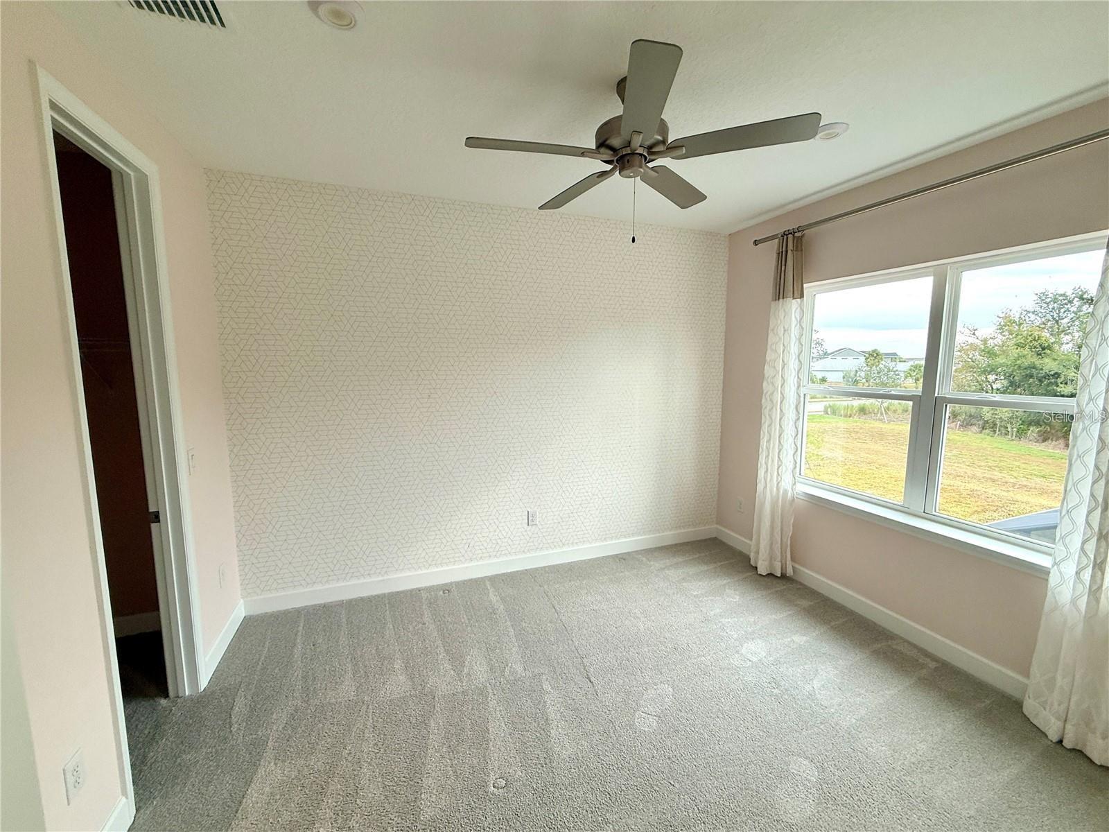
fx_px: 449
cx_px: 554
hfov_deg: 102.1
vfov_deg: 85.7
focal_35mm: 14
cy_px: 416
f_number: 2.2
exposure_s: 1/120
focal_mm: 2.22
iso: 100
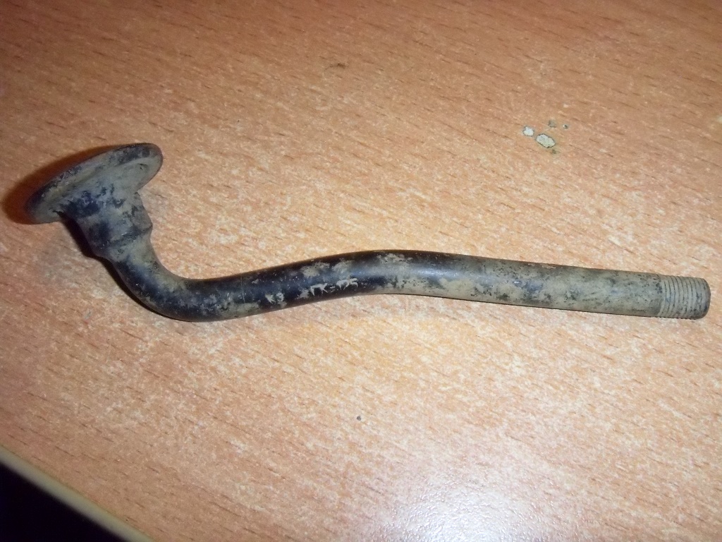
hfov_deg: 47.9
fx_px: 813
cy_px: 271
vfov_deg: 36.8
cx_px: 361
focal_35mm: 39
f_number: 6.2
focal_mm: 6.6
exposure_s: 1/500
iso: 800
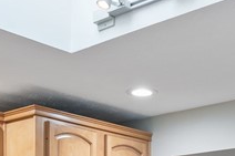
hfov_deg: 23.1
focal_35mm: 87
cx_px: 185
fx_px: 567
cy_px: 263
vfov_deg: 14.2
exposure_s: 1.6
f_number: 9
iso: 250
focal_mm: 17
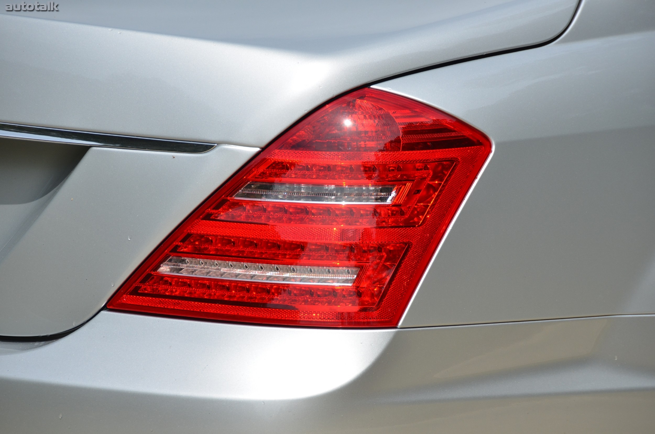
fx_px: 5447
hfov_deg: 6.9
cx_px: 328
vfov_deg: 4.6
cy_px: 217
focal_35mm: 300
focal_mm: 200
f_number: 8
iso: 400
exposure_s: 1/2000
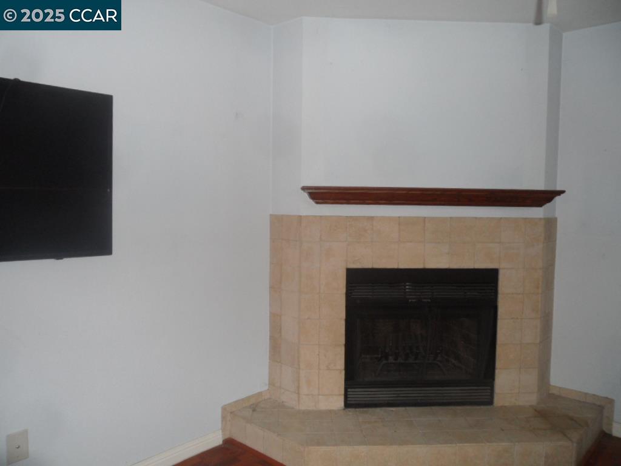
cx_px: 310
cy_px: 233
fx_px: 484
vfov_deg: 51.4
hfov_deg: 65.3
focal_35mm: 27
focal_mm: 4.9
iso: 200
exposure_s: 1/45
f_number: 3.5
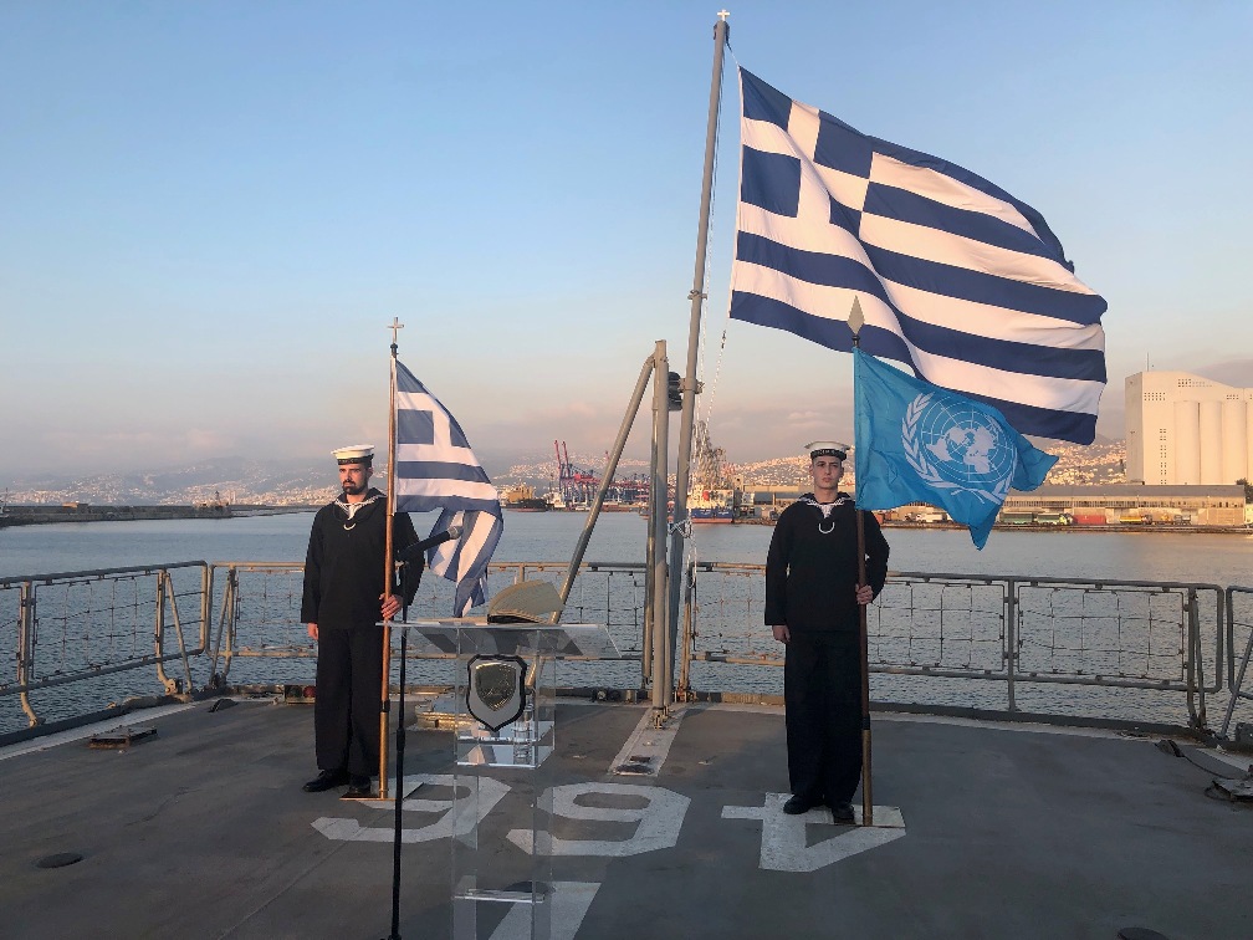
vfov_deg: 49.7
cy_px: 470
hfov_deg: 63.4
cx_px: 626
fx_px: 1014
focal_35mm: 28
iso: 20
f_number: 1.8
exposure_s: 1/470
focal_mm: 4
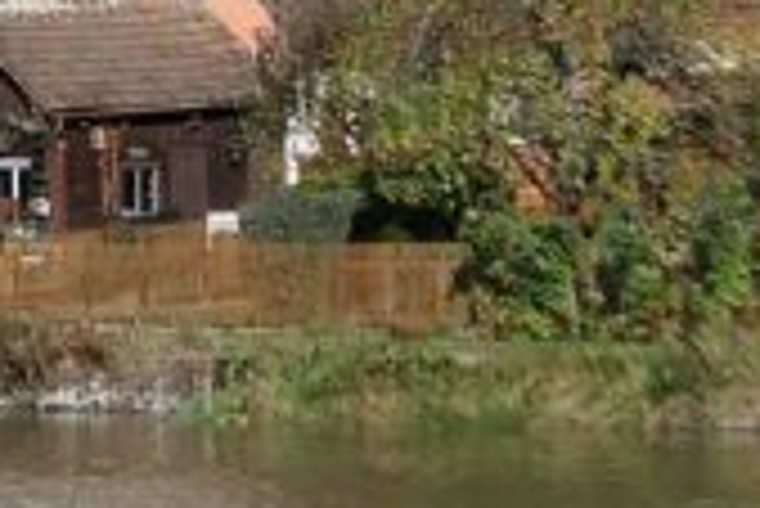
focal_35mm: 284
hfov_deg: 6.9
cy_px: -207
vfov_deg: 4.8
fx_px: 6001
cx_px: -868
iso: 125
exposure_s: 1/1600
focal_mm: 17.2
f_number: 4
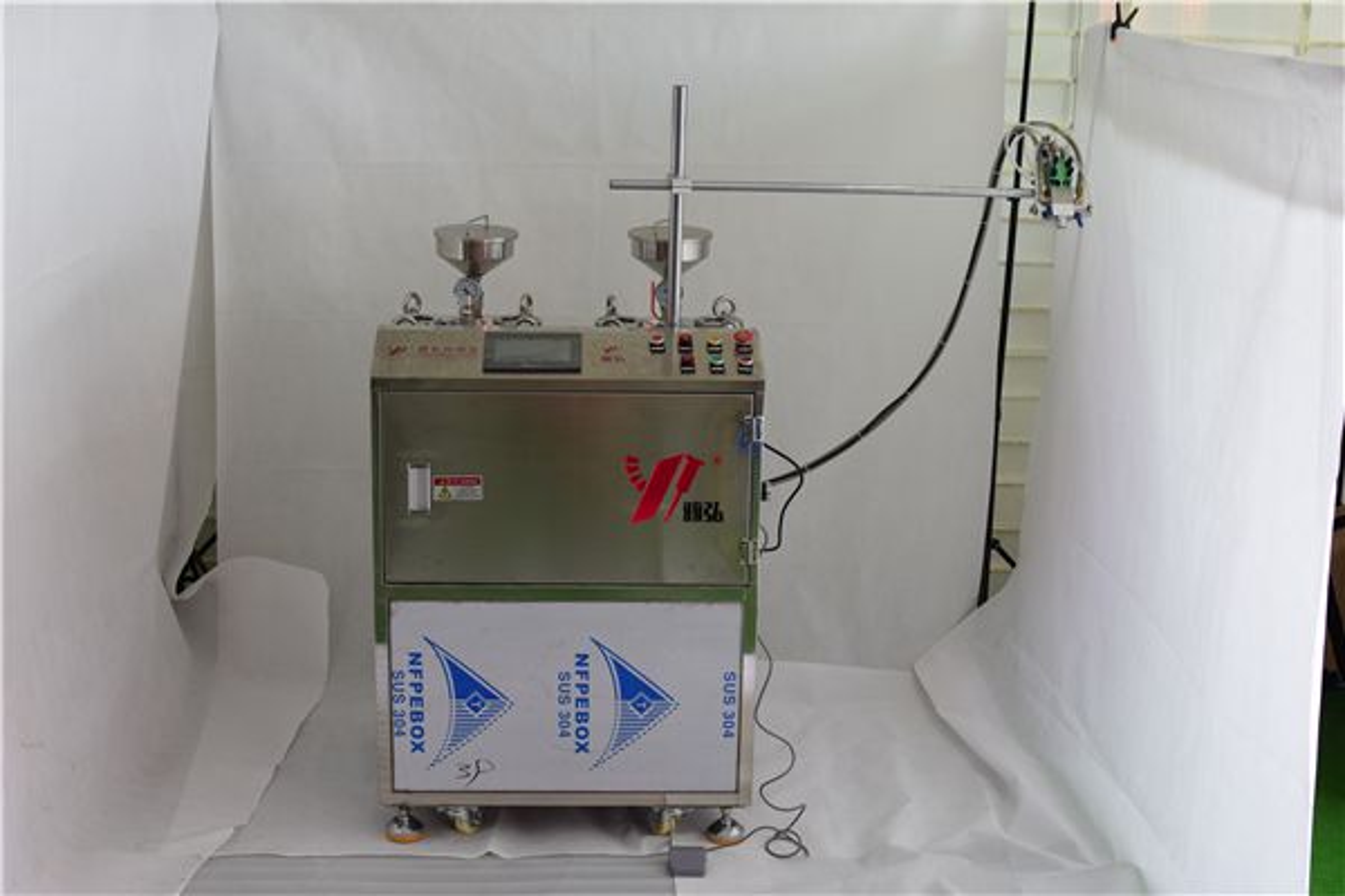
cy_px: 448
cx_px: 672
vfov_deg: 25.8
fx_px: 1961
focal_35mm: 52
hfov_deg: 37.9
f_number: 4.5
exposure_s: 1/80
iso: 400
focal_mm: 35
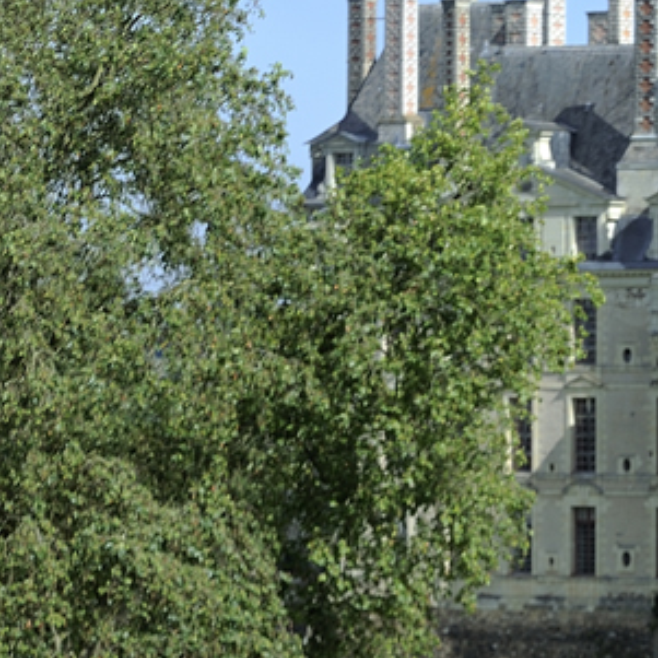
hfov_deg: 6.3
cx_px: 1081
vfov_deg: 6.4
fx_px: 5850
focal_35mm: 272
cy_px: 708
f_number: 4
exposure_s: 1/1000
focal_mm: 86
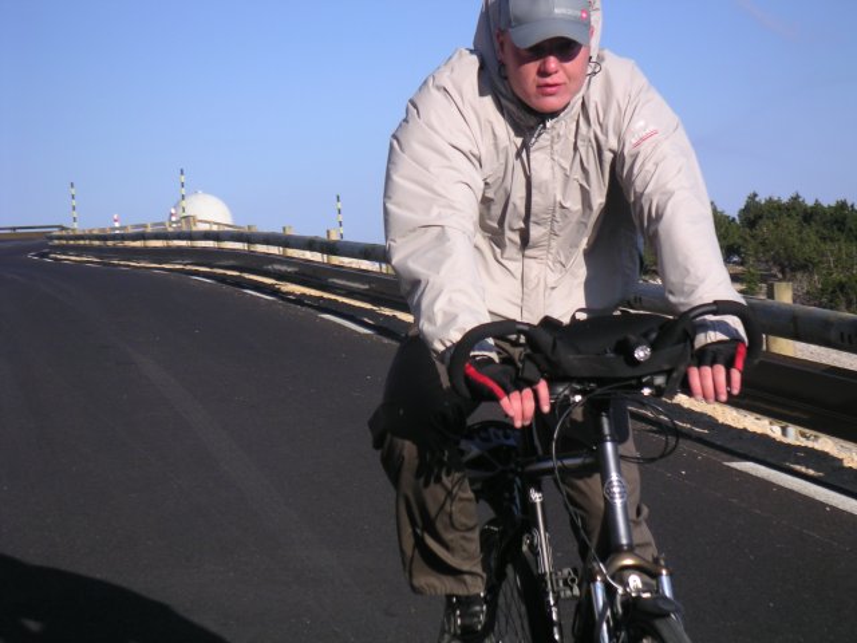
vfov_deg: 14.6
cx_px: 428
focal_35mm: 101
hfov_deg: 19.4
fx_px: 2500
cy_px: 322
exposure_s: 1/500
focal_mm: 15.7
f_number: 3.5
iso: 50
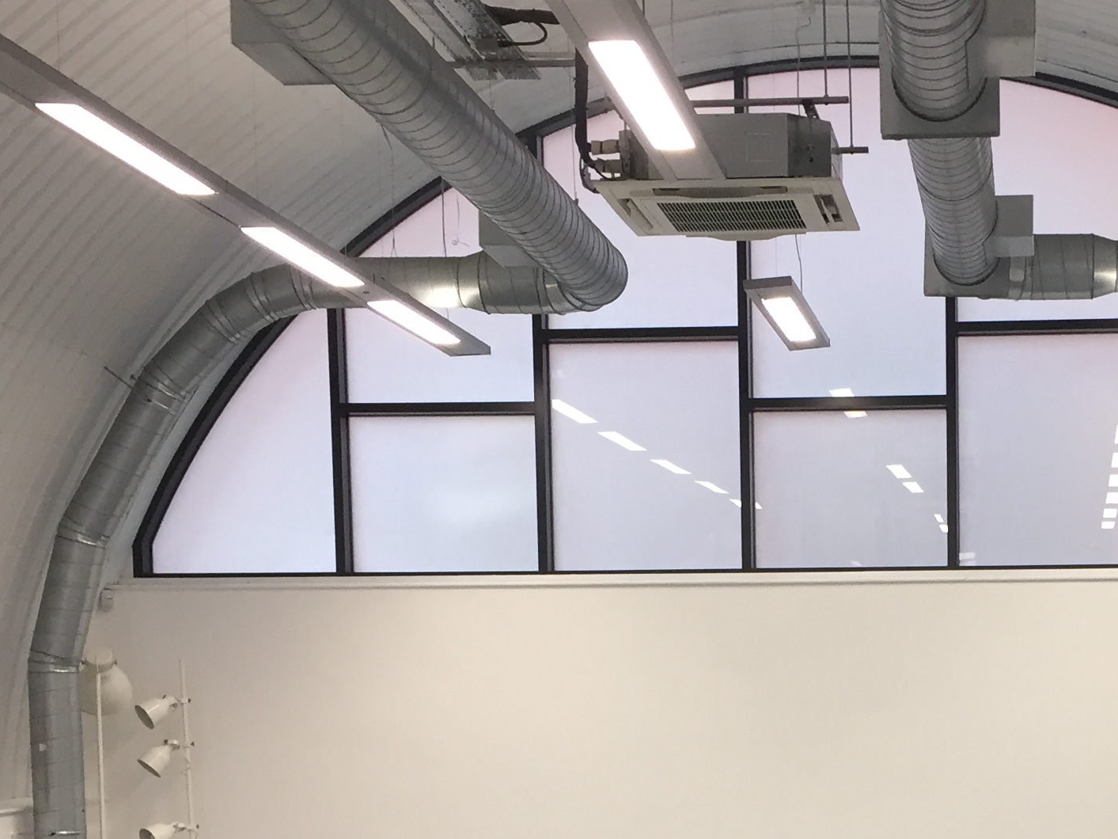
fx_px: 2164
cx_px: 915
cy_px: 859
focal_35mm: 67
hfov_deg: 28.3
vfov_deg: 21.1
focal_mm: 4.15
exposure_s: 1/33
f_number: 2.2
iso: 40
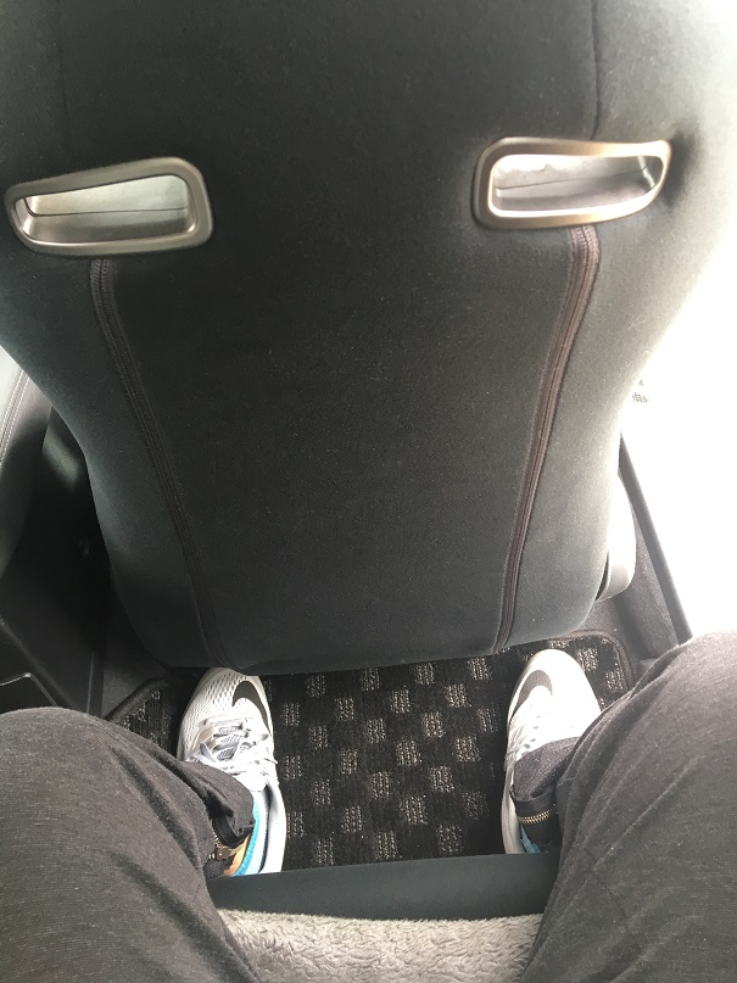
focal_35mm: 29
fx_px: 823
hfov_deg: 48.2
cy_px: 492
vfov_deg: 61.7
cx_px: 368
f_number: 2.2
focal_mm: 4.15
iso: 50
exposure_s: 1/30
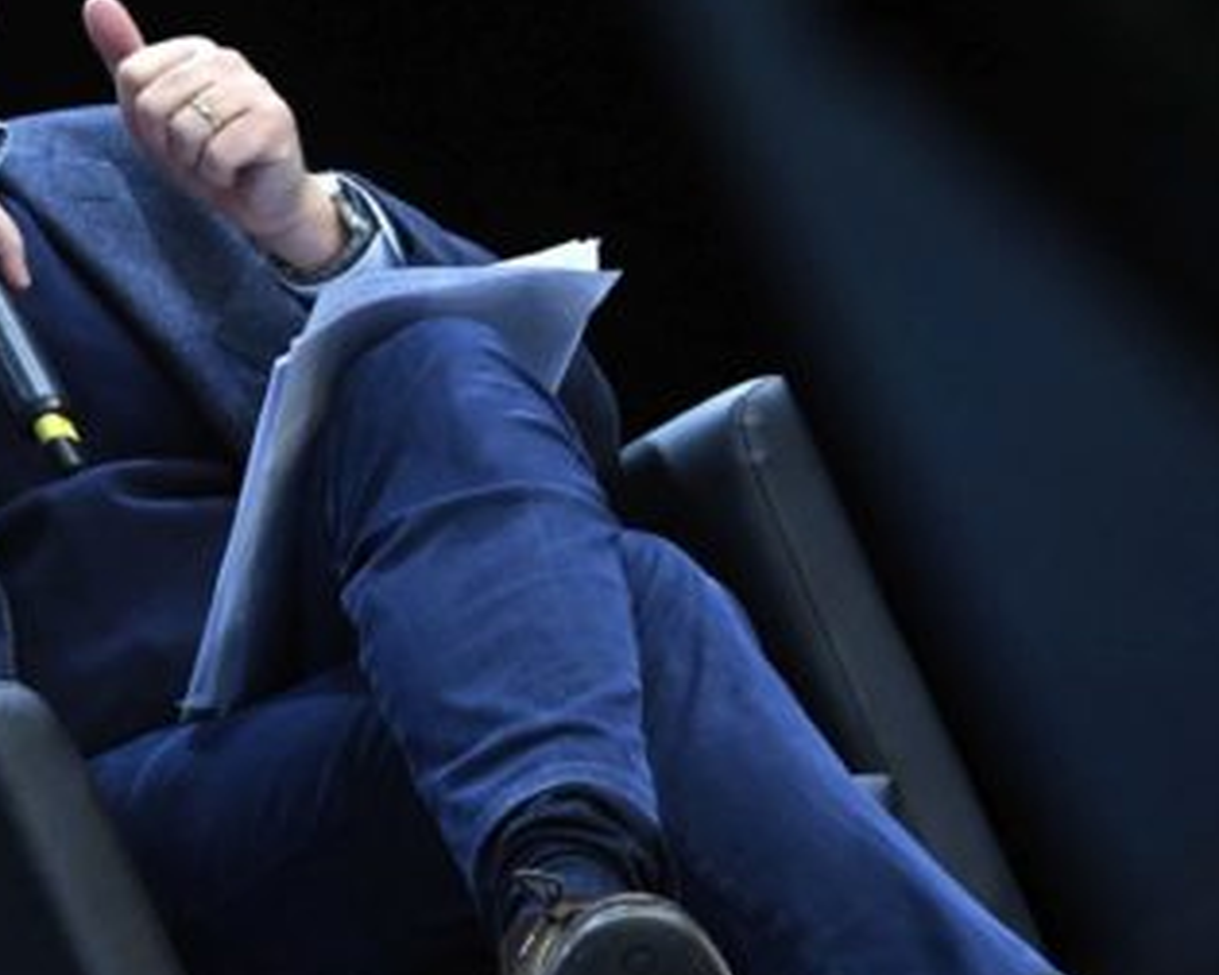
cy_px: 600
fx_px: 17967
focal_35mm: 498
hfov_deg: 3.9
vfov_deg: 3.1
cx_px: 488
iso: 4000
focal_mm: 160
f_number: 4
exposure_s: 1/400
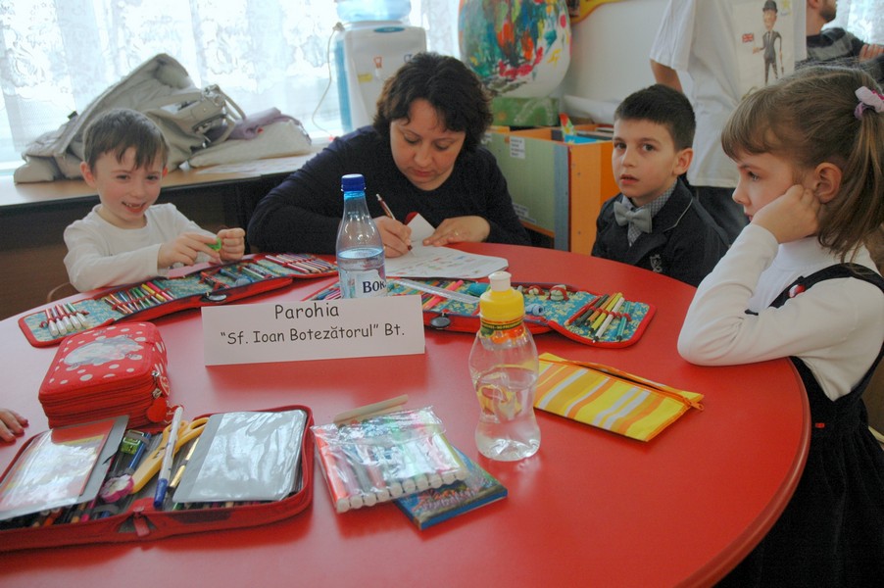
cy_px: 294
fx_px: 662
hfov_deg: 67.4
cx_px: 442
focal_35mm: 27
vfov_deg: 47.9
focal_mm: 18
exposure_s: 1/60
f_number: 4.5
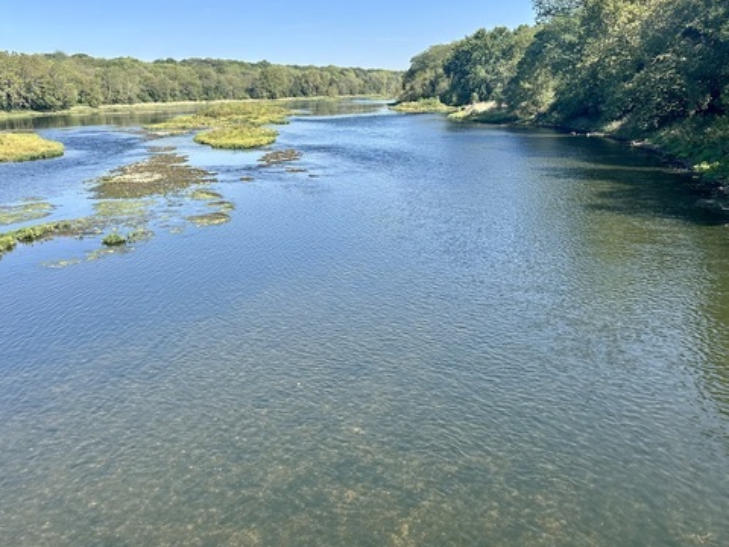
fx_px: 674
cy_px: 240
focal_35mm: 32
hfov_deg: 56.6
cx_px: 310
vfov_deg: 44.1
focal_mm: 6.86
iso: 80
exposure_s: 1/2525
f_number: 1.78
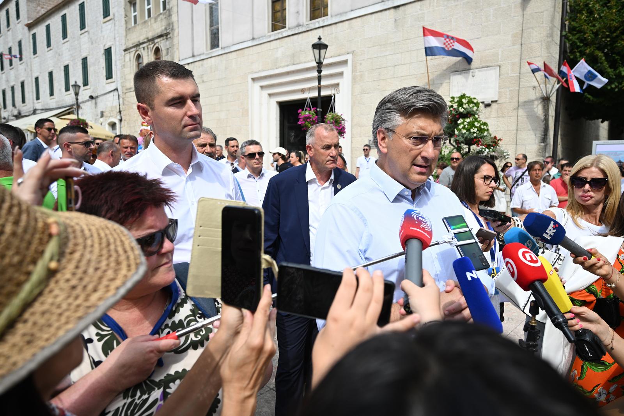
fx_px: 338
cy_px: 208
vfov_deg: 63.2
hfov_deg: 85.4
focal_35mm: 20
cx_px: 312
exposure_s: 1/800
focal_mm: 19.5
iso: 140
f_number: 4
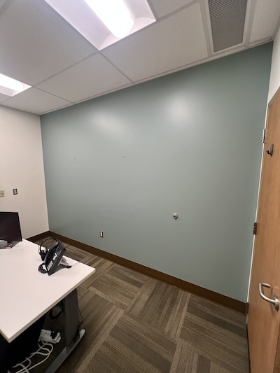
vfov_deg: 106.2
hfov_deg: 89.9
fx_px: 140
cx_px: 140
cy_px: 186
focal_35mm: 13
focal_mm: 1.57
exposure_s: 1/100
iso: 160
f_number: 1.8
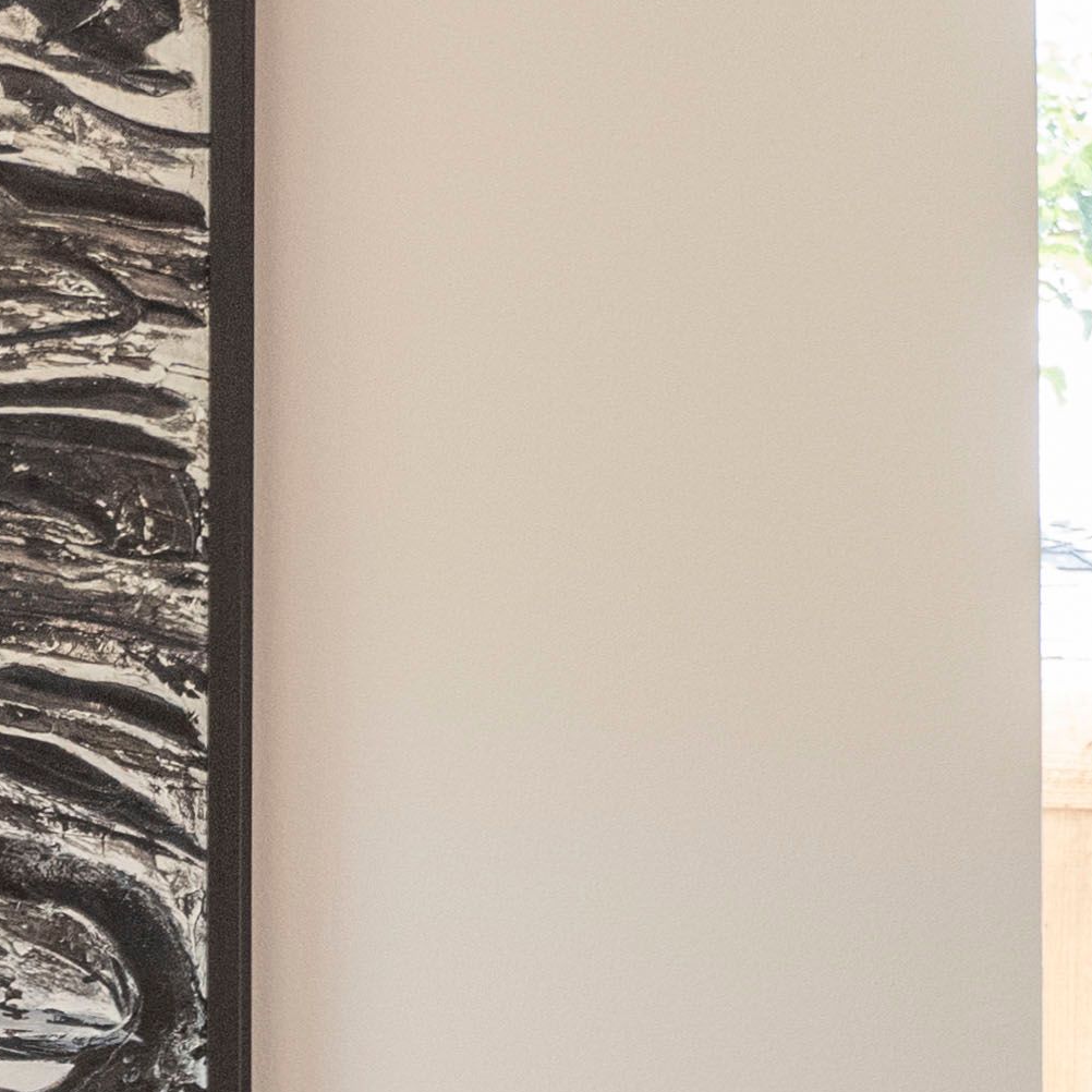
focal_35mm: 154
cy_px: 1796
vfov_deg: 10.8
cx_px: -653
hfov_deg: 10.8
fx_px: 5496
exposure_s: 1/125
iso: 800
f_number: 5
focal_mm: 22
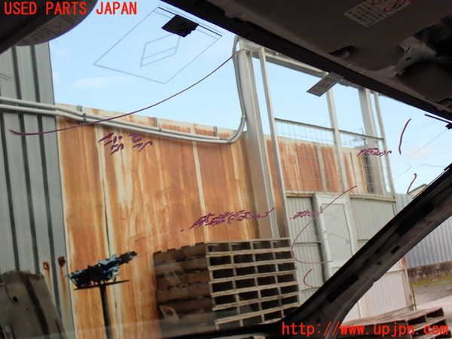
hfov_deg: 35.5
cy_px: 170
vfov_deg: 27.0
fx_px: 705
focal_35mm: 54
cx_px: 226
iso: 100
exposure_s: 1/160
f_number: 4.5
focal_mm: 9.65
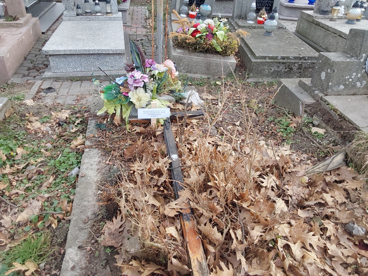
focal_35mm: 28
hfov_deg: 63.4
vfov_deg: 49.7
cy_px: 138
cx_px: 184
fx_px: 298
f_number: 1.9
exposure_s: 1/476
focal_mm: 2.91
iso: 50
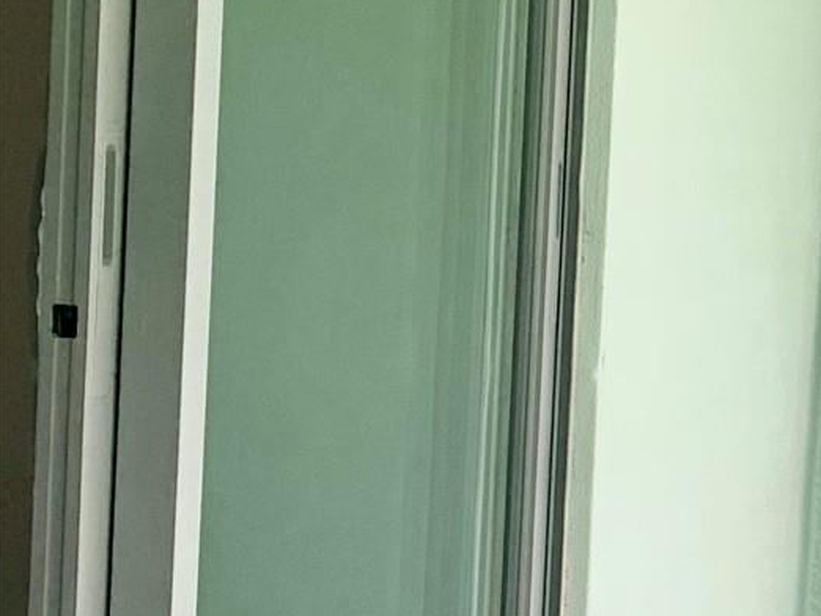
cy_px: 281
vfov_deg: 14.5
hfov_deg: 15.6
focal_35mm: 102
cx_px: 1607
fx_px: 2420
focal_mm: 4.25
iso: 25
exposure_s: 1/122
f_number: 1.8
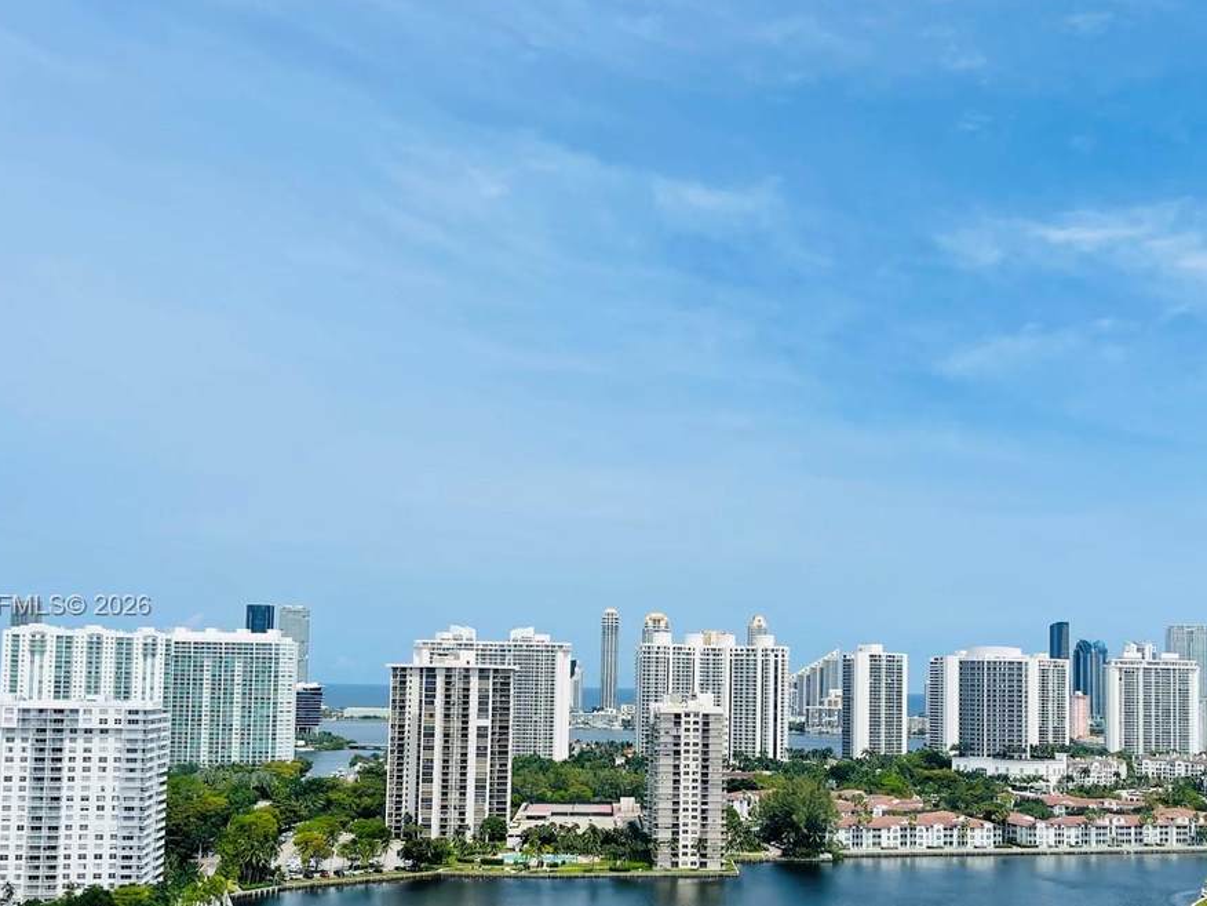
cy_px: 607
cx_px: 689
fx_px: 1325
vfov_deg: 37.3
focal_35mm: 38
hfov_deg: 48.8
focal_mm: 5.1
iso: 32
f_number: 1.6
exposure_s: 1/5917
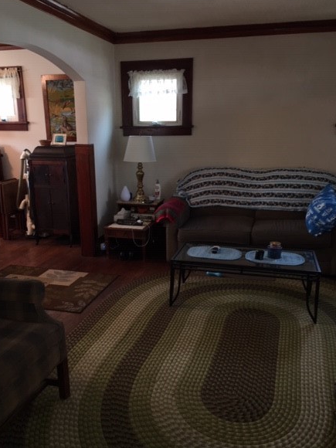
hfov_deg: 44.1
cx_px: 152
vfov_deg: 56.7
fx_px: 414
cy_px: 242
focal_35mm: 32
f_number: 2.2
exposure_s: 1/24
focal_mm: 4.15
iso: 50
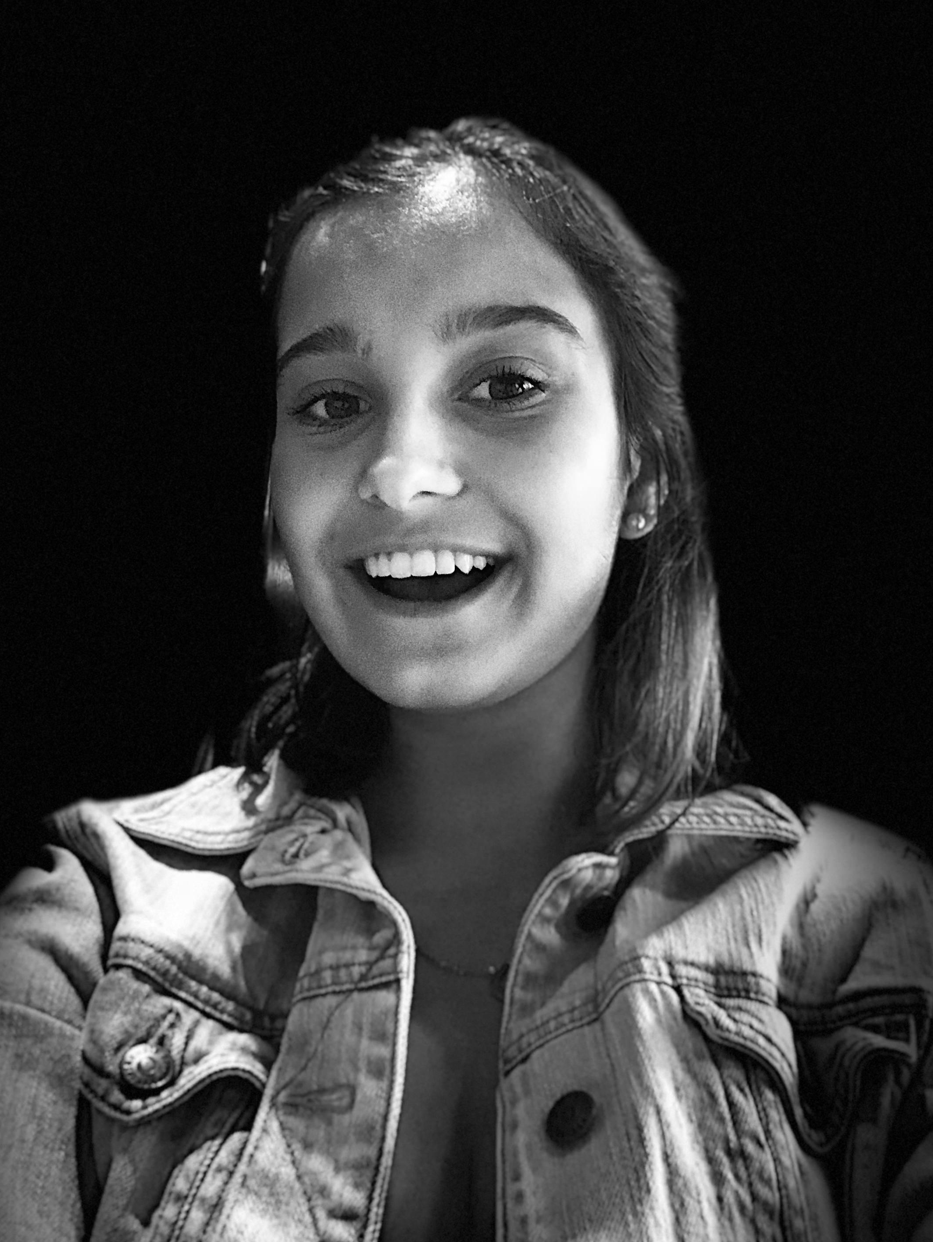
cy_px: 631
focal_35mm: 35
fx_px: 1256
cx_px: 443
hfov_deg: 40.7
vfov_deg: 52.6
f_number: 2.2
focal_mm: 2.87
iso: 250
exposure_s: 1/15
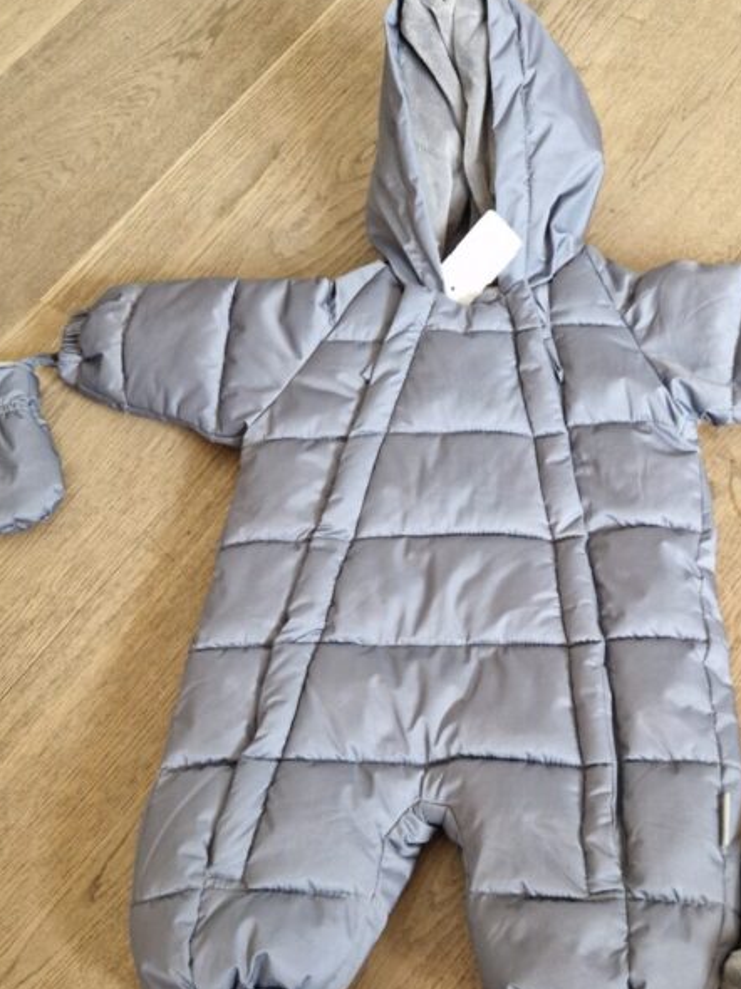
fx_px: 1114
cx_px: 495
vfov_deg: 47.7
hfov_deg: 36.4
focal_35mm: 39
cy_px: 573
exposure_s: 1/100
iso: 80
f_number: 1.8
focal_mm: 5.4
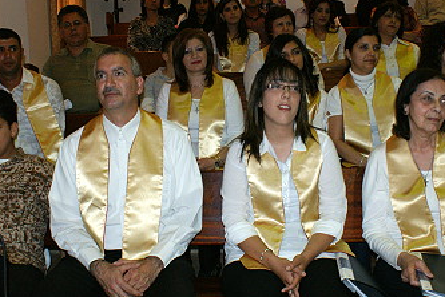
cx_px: 239
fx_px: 556
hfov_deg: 43.6
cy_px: 129
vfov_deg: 29.8
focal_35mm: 45
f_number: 5.6
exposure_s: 1/60
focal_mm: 20
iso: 400
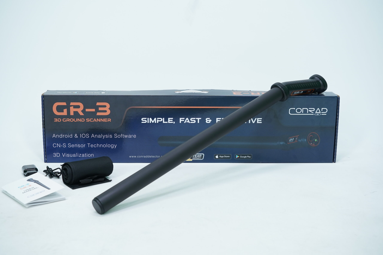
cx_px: 192
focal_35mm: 48
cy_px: 128
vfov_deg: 28.1
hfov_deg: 41.1
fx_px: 511
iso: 800
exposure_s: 1/160
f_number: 5.6
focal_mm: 48
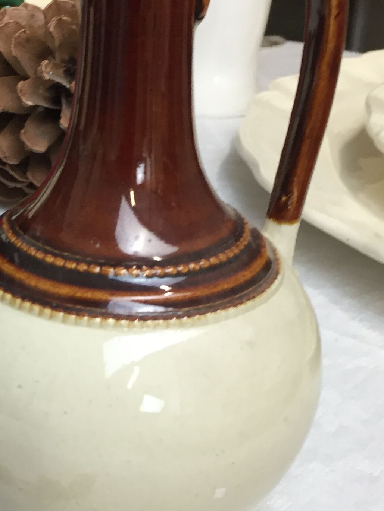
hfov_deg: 20.8
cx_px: 32
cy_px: 317
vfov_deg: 28.1
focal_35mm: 69
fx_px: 1021
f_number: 2.2
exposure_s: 1/33
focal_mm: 4.15
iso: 40
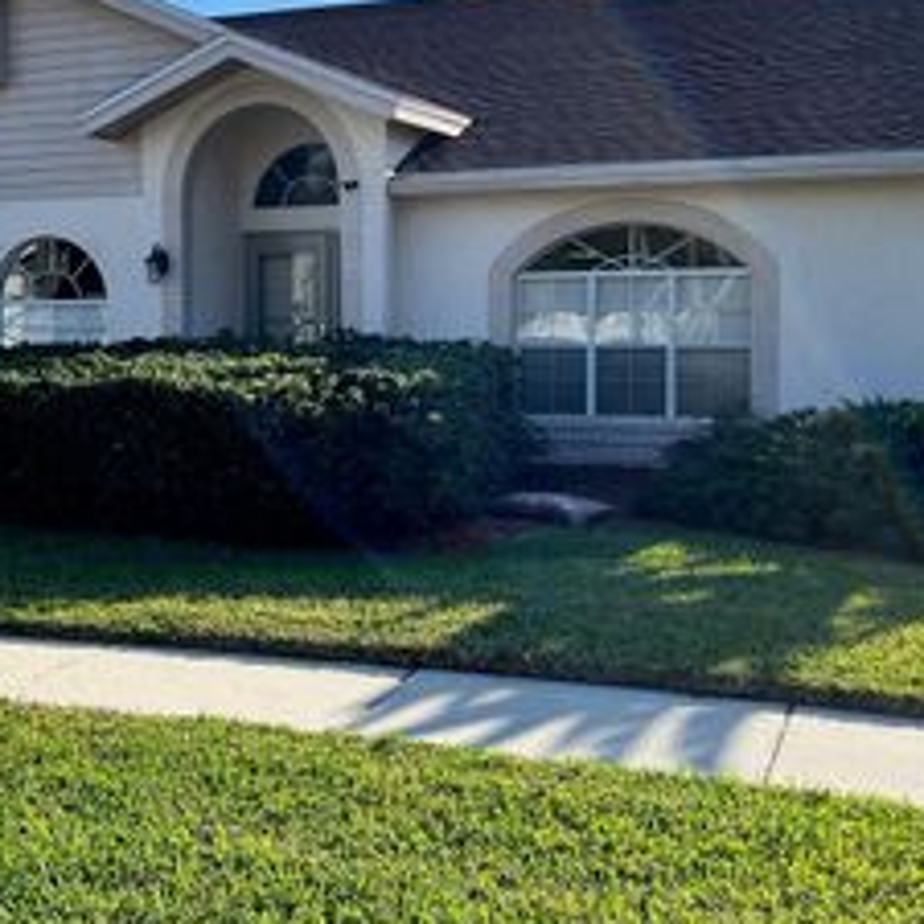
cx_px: 201
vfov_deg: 33.3
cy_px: 392
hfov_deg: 32.6
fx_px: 1540
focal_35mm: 51
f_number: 1.5
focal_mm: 5.7
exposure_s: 1/2841
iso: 50
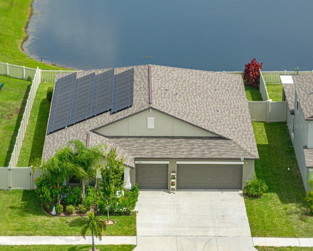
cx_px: 149
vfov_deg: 9.1
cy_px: 126
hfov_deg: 11.4
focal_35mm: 169
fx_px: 1566
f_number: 4.4
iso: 100
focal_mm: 29.85
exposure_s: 1/320
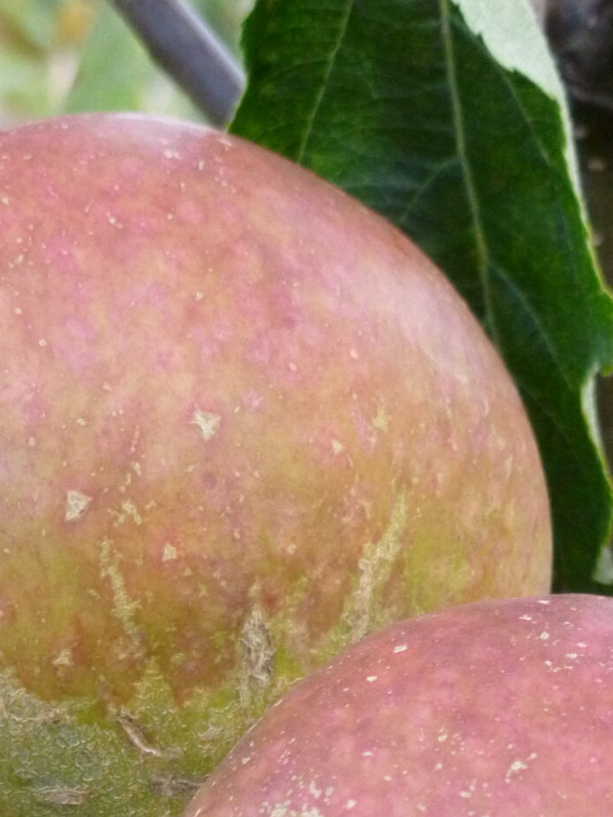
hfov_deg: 11.5
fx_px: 3045
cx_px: 200
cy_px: 1058
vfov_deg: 14.6
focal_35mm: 129
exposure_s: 1/60
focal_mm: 8.4
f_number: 3.8
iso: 320
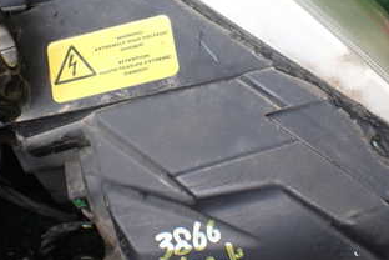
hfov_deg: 33.3
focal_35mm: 60
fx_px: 648
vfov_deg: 22.3
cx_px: 236
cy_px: 48
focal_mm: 5.4
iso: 250
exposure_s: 1/125
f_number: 2.3
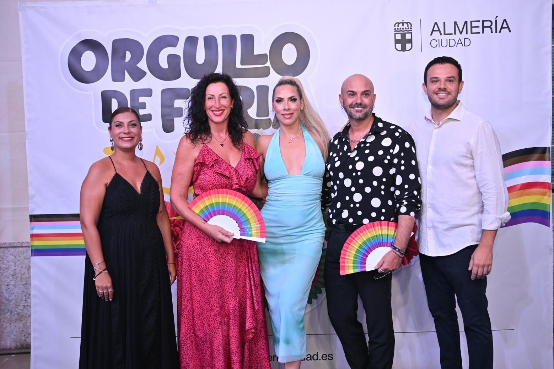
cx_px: 283
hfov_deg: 49.5
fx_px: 600
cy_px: 186
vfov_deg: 34.2
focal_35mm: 39
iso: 1250
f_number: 2
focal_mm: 38
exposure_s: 1/640
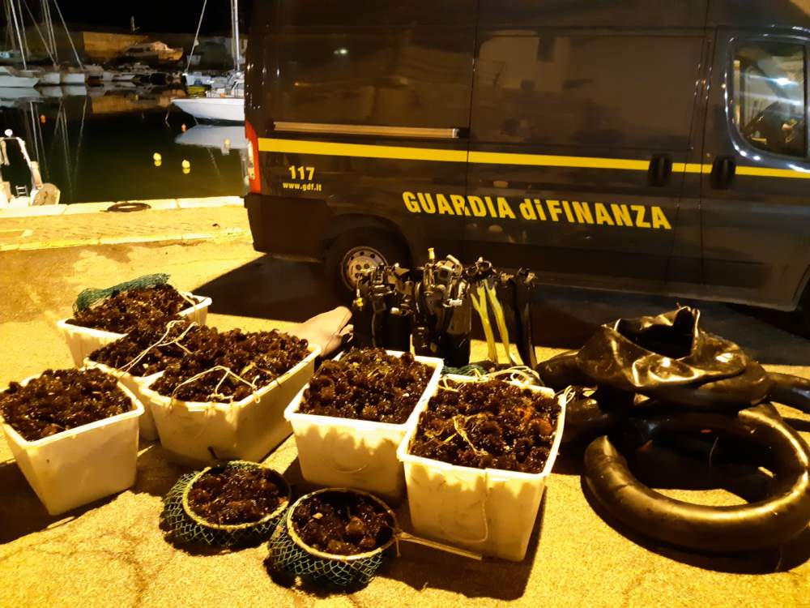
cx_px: 405
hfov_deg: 67.3
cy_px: 304
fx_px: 608
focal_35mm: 26
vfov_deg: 53.1
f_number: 1.7
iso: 800
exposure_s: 1/10
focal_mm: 3.93
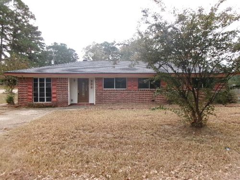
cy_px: 90
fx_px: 194
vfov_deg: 49.7
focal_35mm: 28
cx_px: 120
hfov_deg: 63.4
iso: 100
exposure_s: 1/170
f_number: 3.9
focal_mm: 5.1
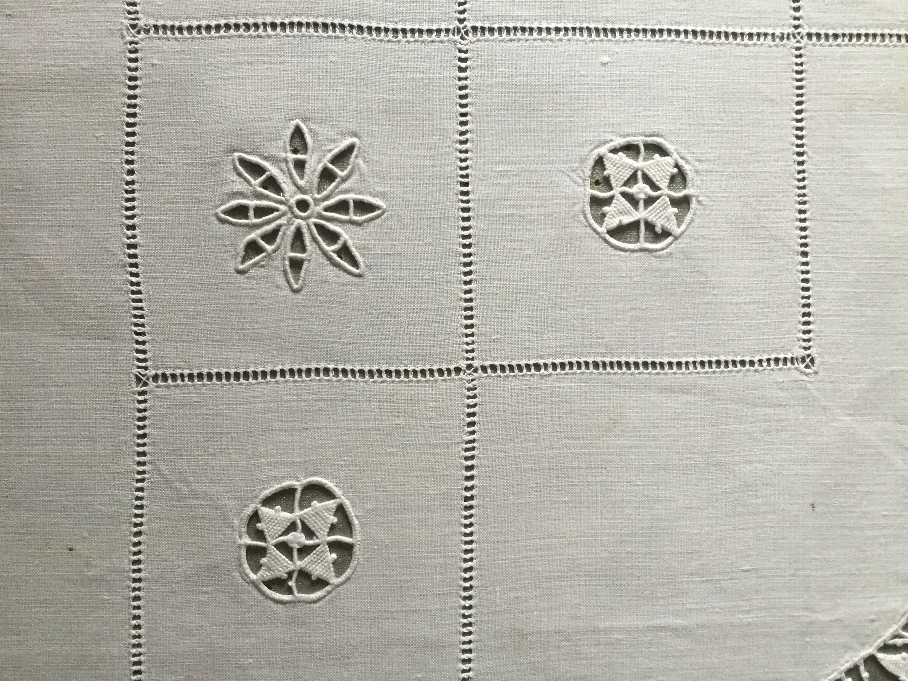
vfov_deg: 48.2
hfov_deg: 61.7
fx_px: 761
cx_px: 454
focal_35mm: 29
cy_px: 340
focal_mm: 4.15
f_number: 2.2
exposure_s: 1/30
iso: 125
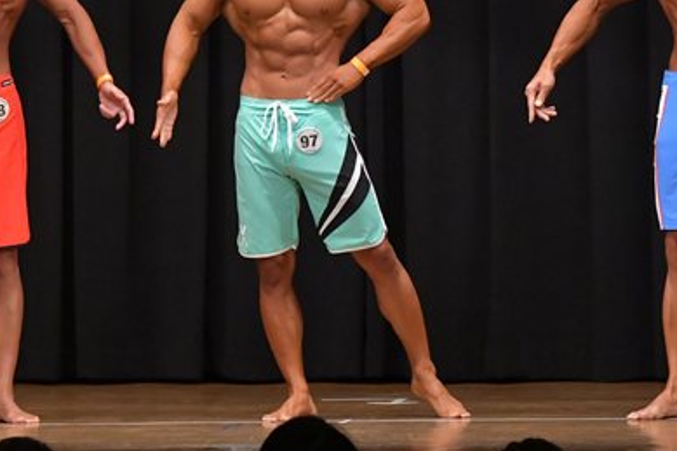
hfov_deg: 6.2
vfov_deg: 4.1
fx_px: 6297
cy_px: 141
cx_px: 398
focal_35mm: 335
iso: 6400
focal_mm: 112
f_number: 5.6
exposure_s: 1/400
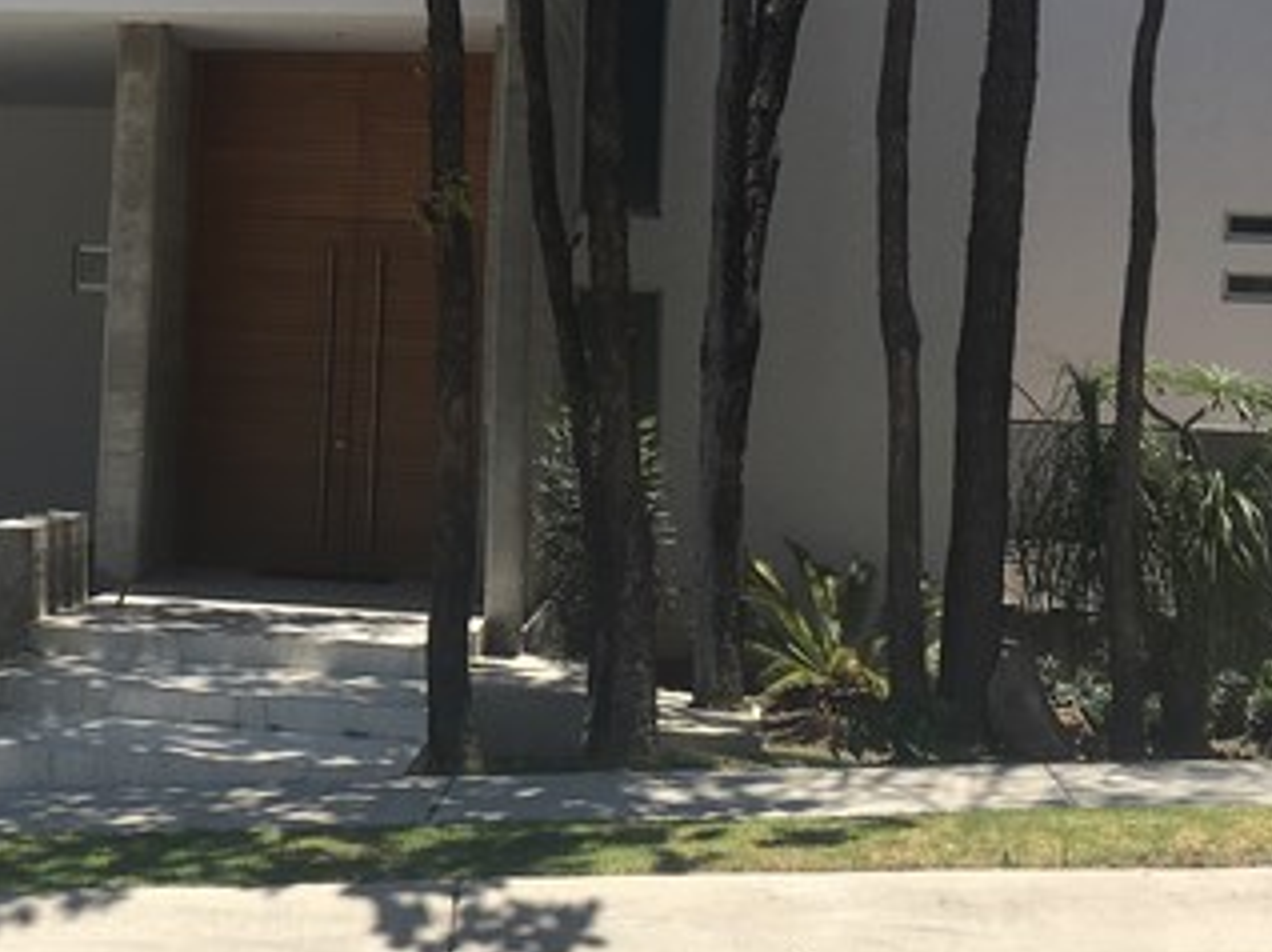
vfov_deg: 20.0
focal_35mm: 73
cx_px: 80
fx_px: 2680
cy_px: 216
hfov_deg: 25.7
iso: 25
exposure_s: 1/1425
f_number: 2.2
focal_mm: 4.15
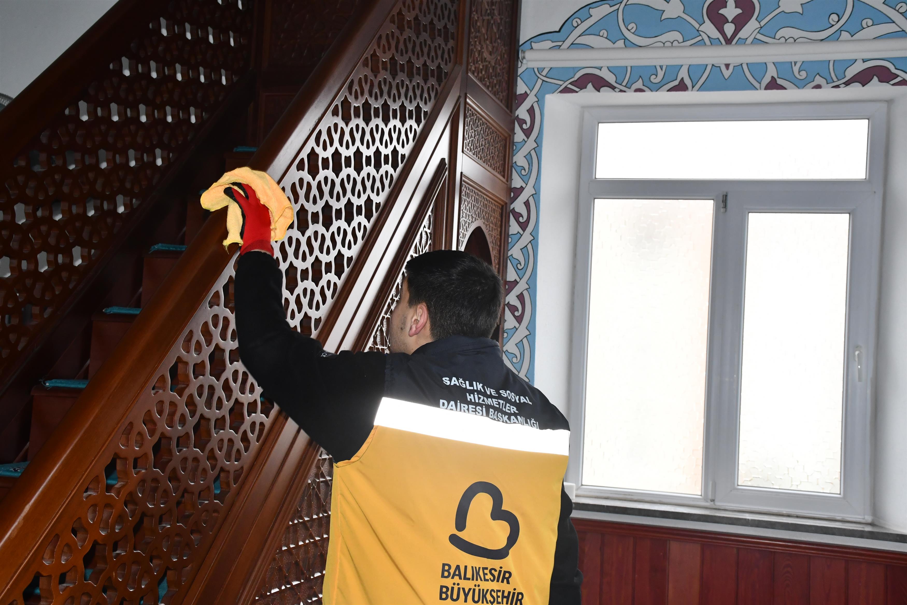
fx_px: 1209
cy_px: 302
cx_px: 454
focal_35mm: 48
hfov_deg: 41.1
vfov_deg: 28.1
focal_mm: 32
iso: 1600
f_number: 5.6
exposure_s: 1/200
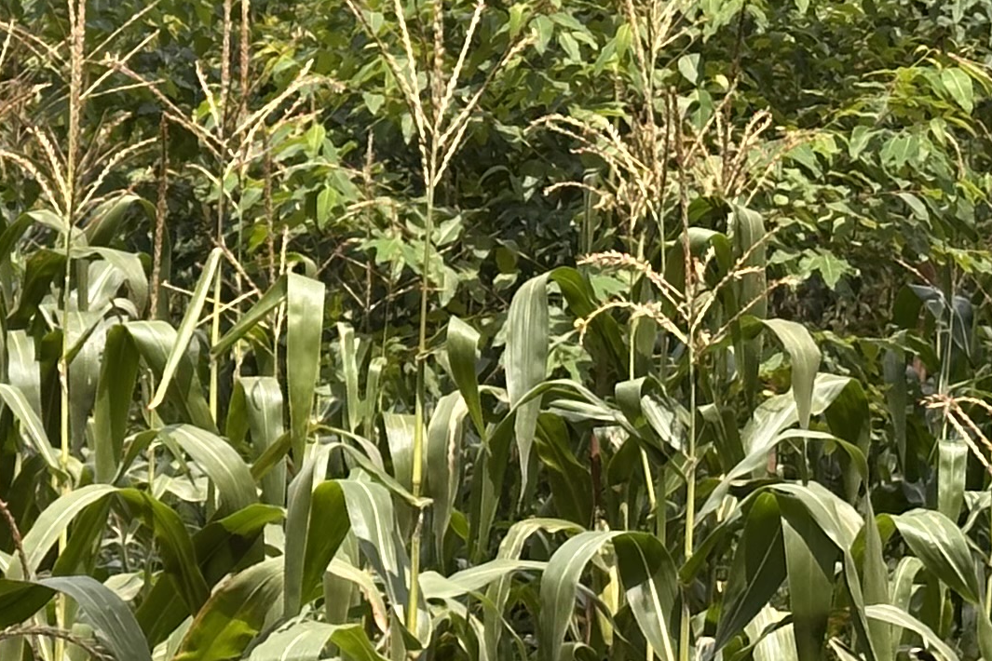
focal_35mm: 189
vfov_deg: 7.3
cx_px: -428
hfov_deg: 10.6
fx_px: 5208
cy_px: 371
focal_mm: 6.86
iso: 64
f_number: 1.78
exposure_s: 1/1145
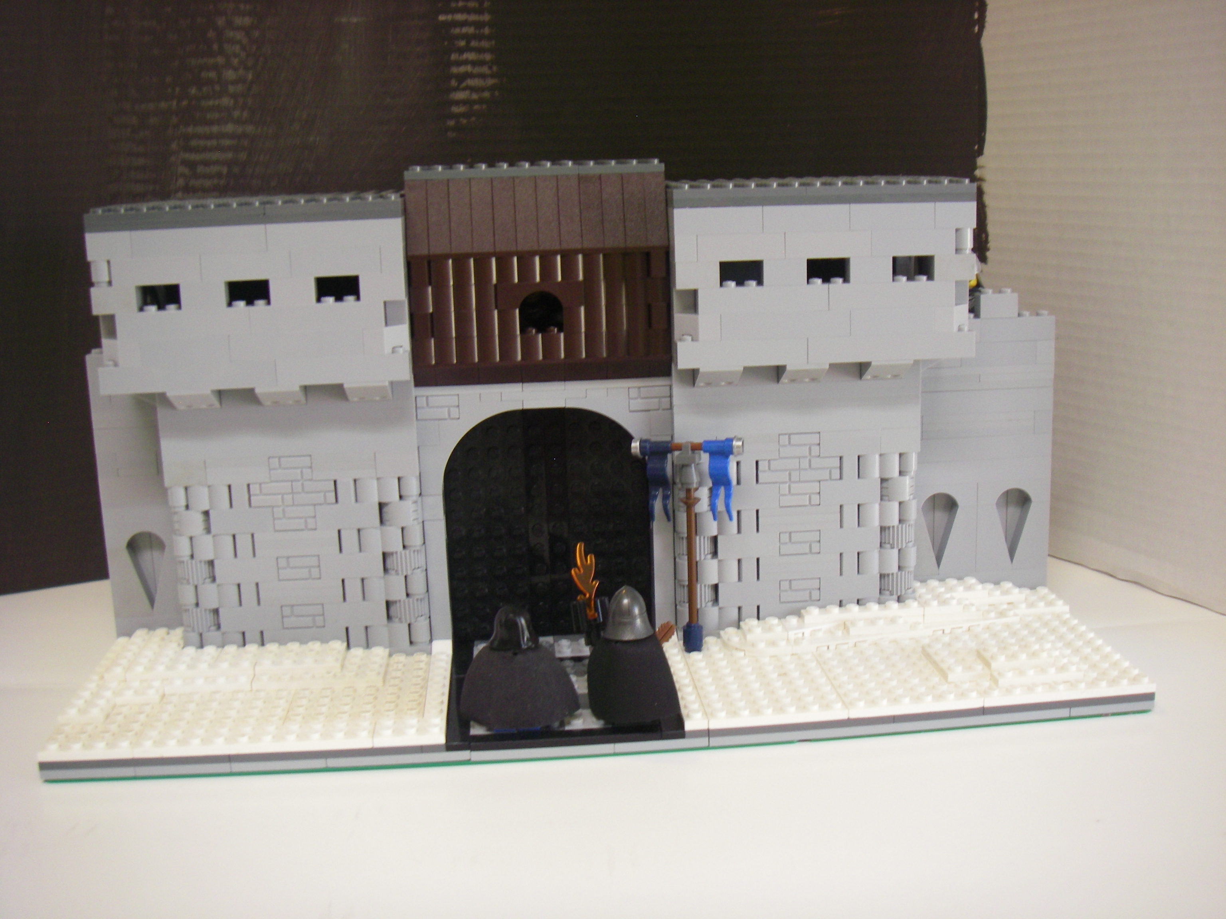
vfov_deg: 37.7
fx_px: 1346
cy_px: 460
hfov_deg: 49.0
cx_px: 613
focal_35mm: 38
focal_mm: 6.3
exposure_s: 1/50
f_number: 3.3
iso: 125
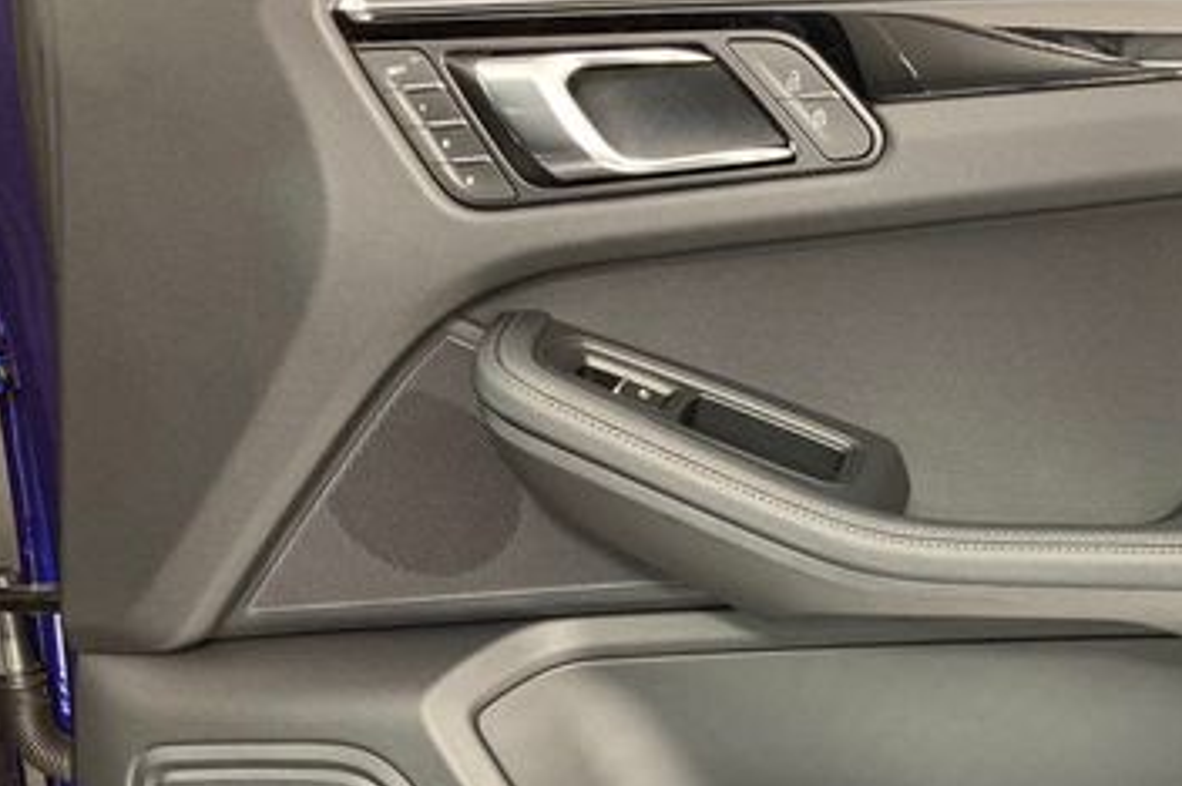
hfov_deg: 36.4
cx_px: 930
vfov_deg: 25.0
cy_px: 635
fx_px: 1739
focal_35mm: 53
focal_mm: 3.99
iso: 100
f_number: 1.8
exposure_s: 1/60
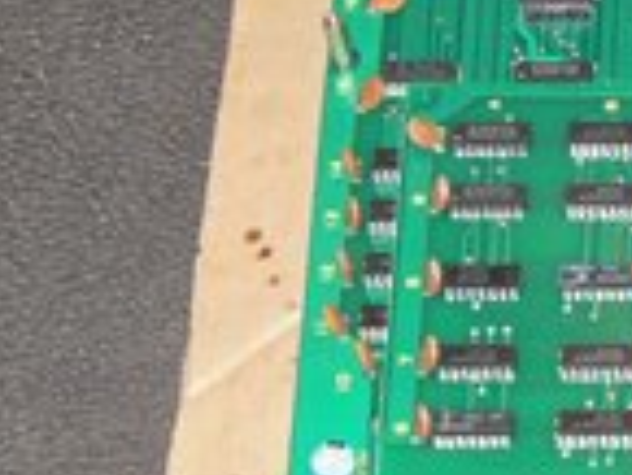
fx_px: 2430
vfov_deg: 11.1
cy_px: 471
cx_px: 885
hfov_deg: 14.1
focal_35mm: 133
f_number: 3.8
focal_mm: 7.7
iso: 200
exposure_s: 1/30
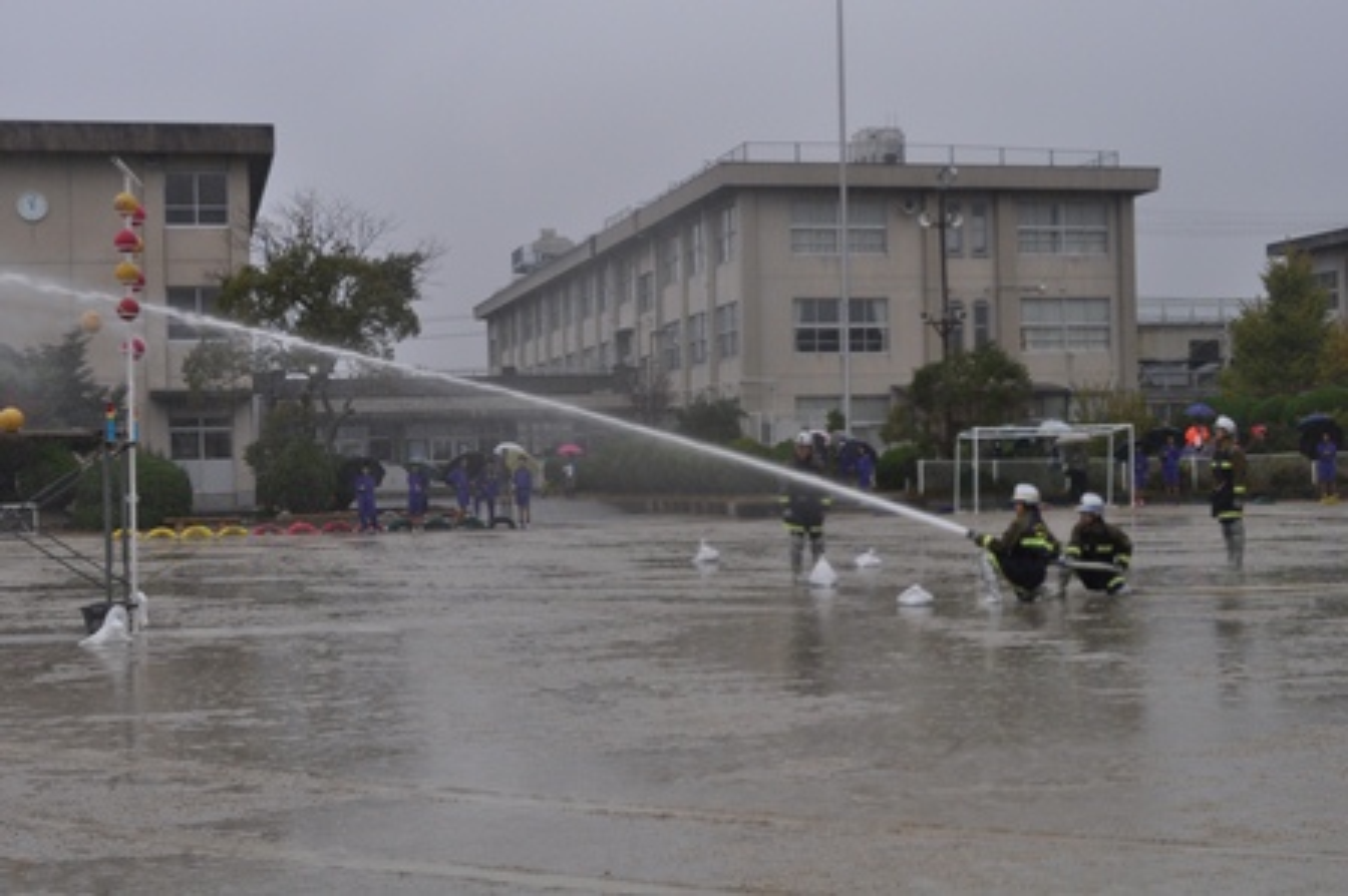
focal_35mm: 54
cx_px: 674
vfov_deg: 25.0
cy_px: 448
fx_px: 2020
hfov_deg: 36.9
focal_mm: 36
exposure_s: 1/320
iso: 200
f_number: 9
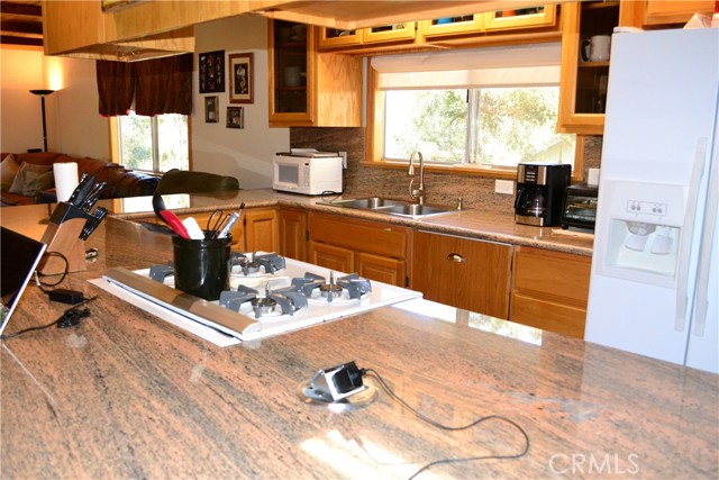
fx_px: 599
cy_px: 240
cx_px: 360
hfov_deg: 61.9
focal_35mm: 30
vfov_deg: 43.6
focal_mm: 20
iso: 2500
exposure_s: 1/200
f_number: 5.6
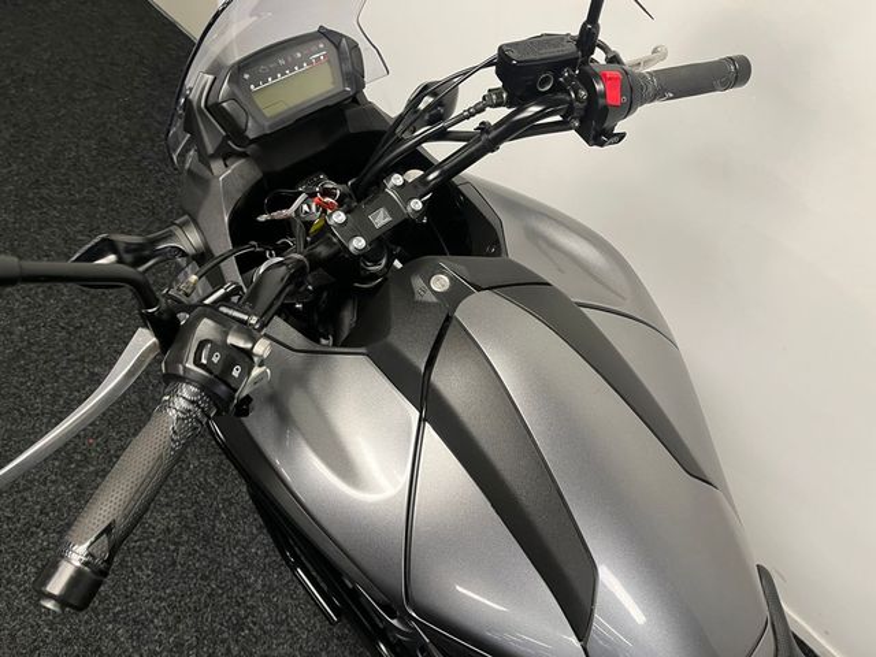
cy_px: 328
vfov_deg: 53.1
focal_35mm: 26
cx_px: 438
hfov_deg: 67.3
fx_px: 658
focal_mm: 5.1
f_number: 1.6
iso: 125
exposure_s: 1/50
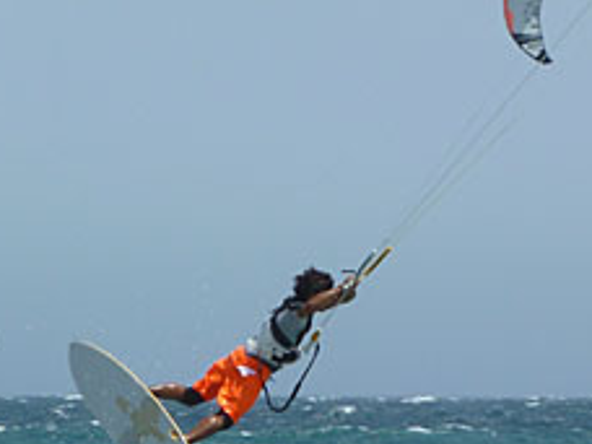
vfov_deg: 1.9
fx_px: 13493
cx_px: 431
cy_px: 374
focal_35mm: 789
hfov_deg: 2.5
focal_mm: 49.2
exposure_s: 1/500
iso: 80
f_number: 4.9
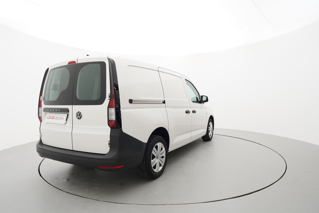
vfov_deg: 56.2
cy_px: 106
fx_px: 199
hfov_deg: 77.3
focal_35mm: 22
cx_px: 160
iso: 250
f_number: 5.6
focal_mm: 15
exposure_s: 1/80
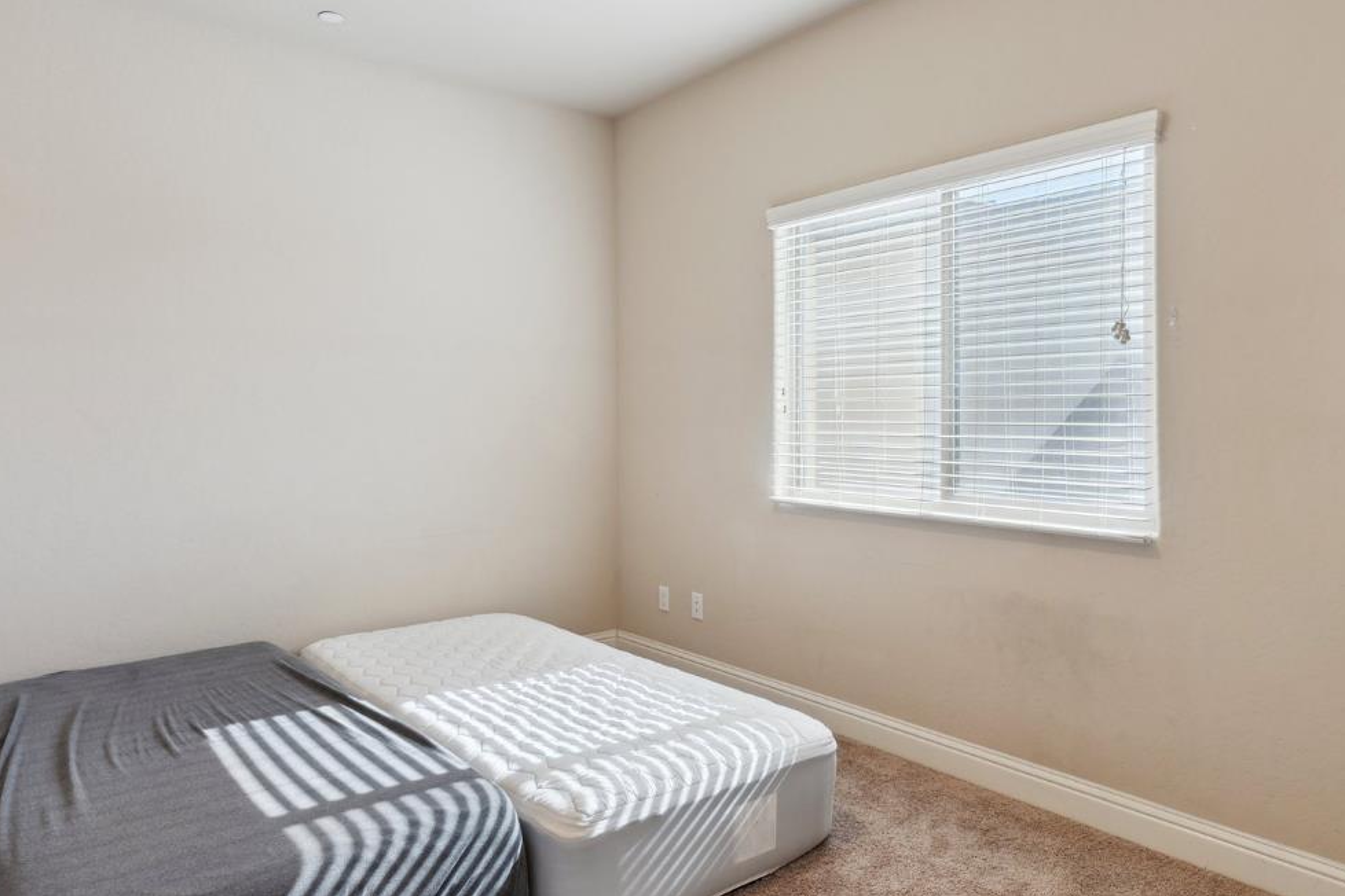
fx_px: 859
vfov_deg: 55.1
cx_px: 689
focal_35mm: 23
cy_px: 421
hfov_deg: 76.1
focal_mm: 10
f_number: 8
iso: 100
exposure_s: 1/3.33
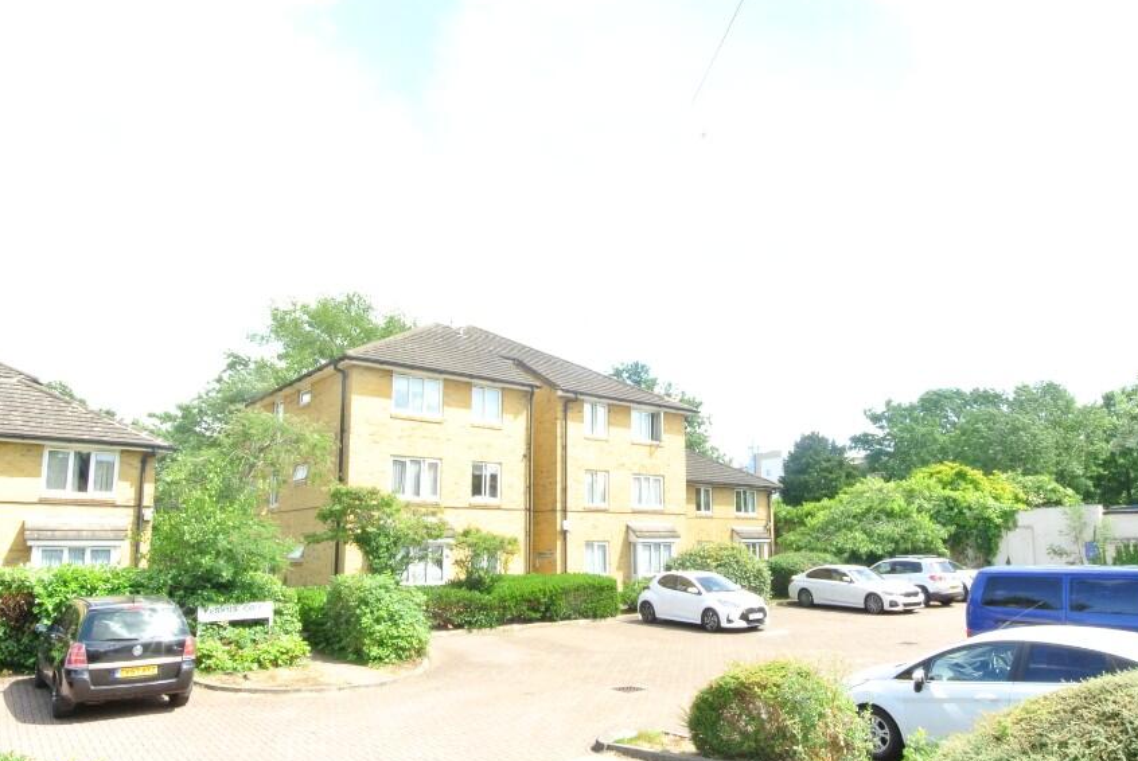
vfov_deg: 55.0
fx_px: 728
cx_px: 595
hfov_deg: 76.0
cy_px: 443
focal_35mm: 23
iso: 400
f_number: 16
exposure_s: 1/60
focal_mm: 7.3
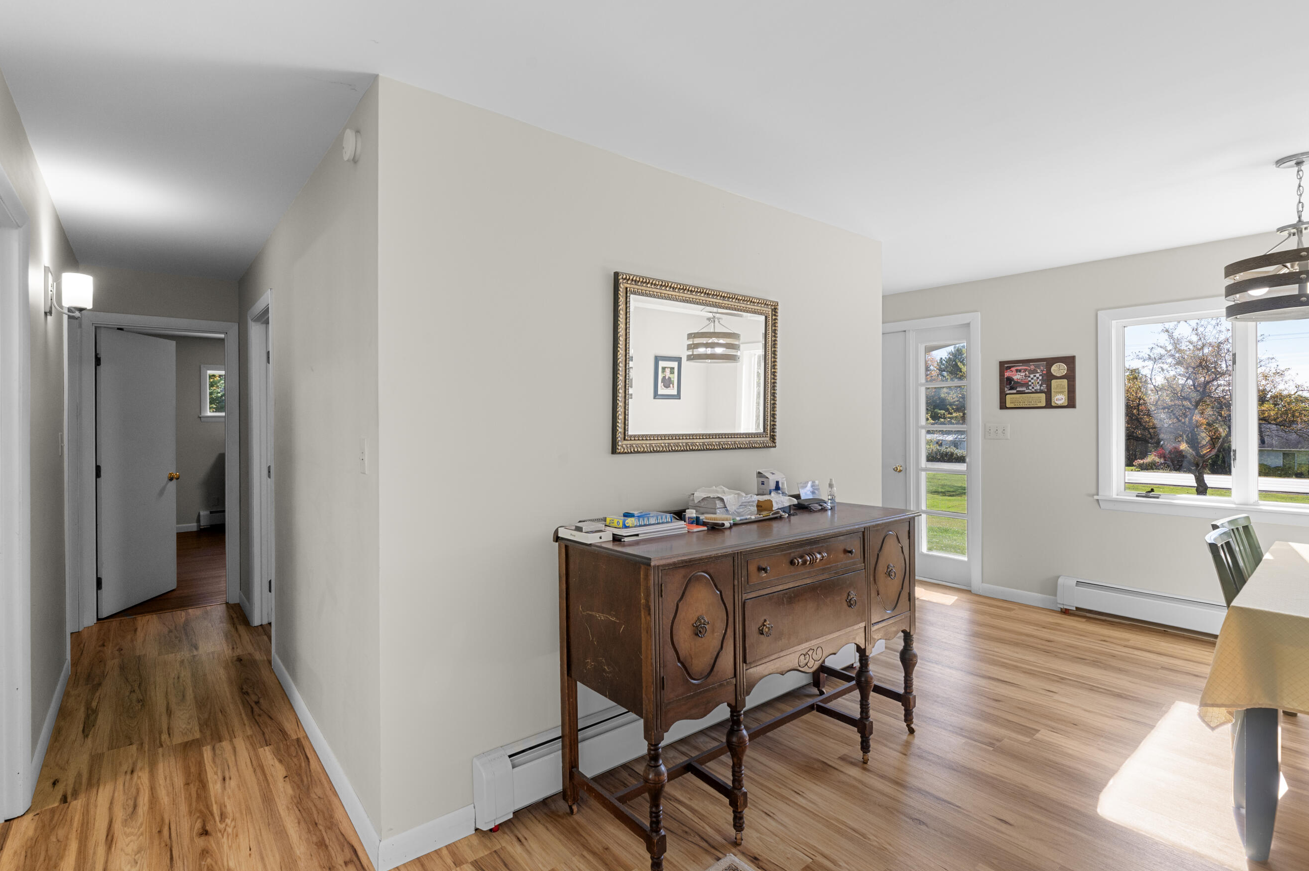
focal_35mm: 16
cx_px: 604
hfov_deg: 96.6
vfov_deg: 73.7
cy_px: 433
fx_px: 581
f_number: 9
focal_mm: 14
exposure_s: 1/25
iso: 320
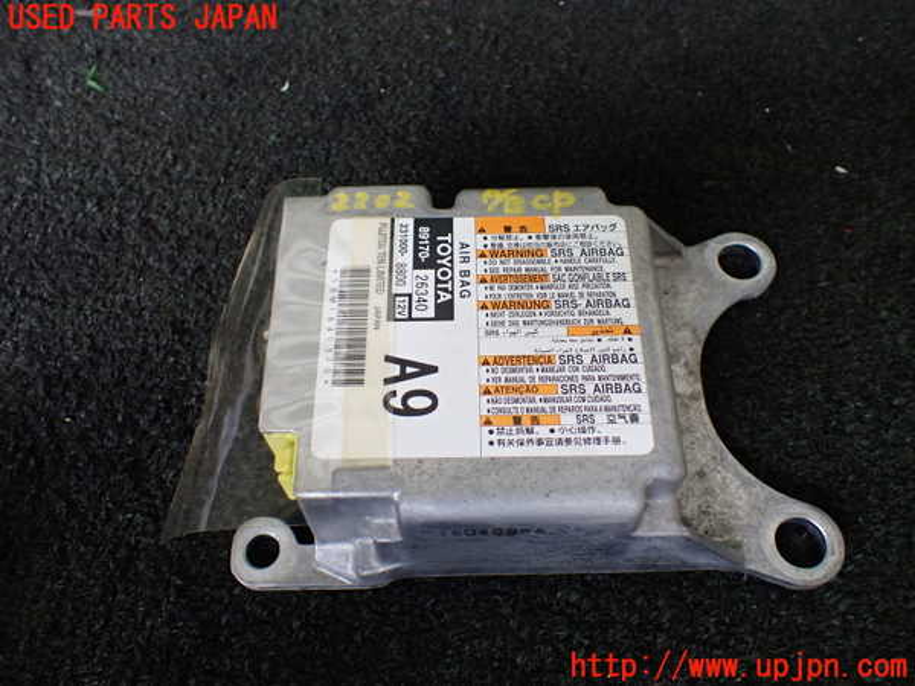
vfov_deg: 46.8
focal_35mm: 30
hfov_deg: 60.0
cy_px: 343
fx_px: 793
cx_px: 458
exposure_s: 1/125
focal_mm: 5.4
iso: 320
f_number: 2.3
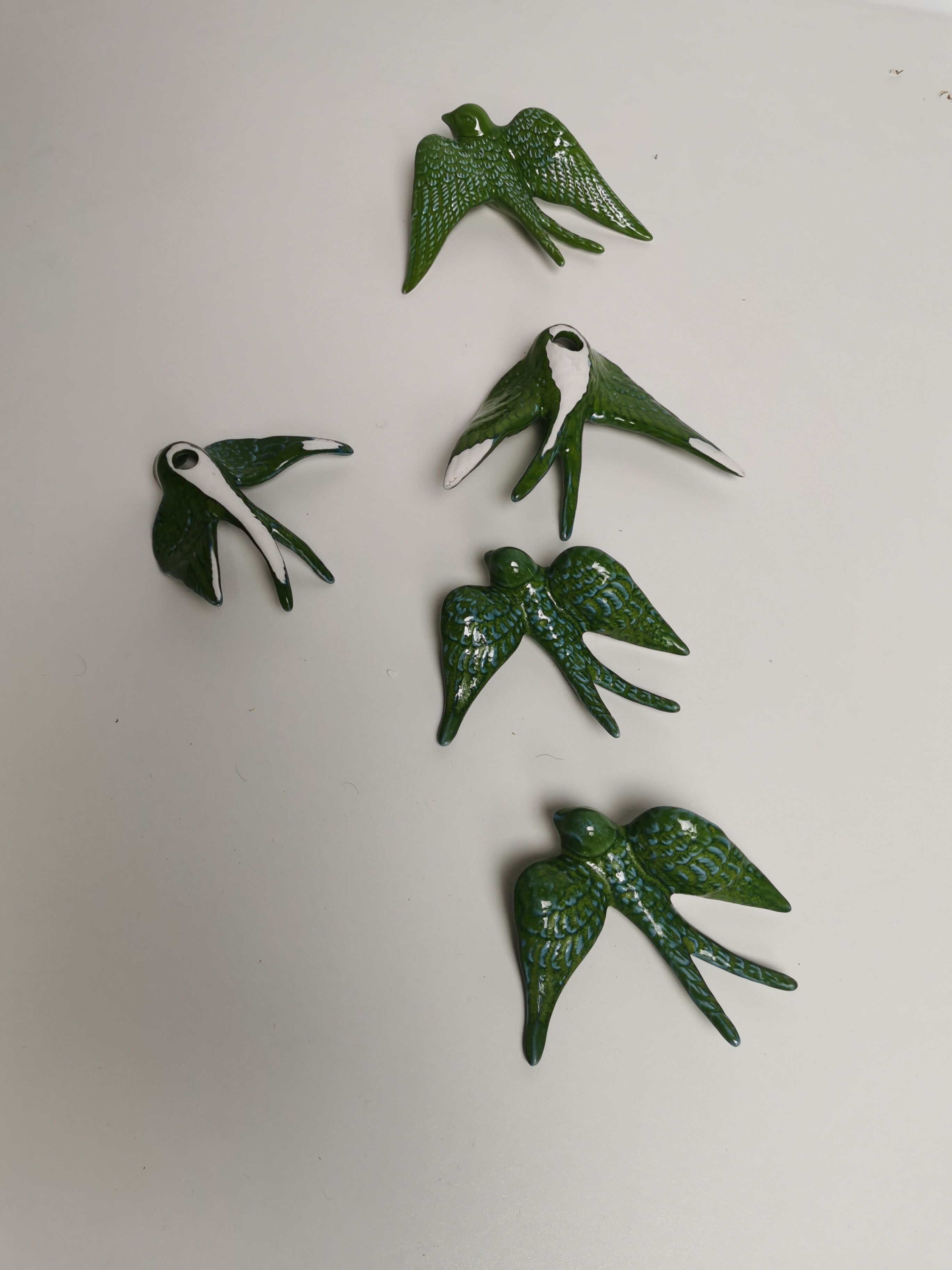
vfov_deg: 65.3
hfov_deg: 51.4
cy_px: 635
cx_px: 476
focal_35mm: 27
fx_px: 990
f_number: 1.6
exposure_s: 1/100
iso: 80
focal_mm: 5.56
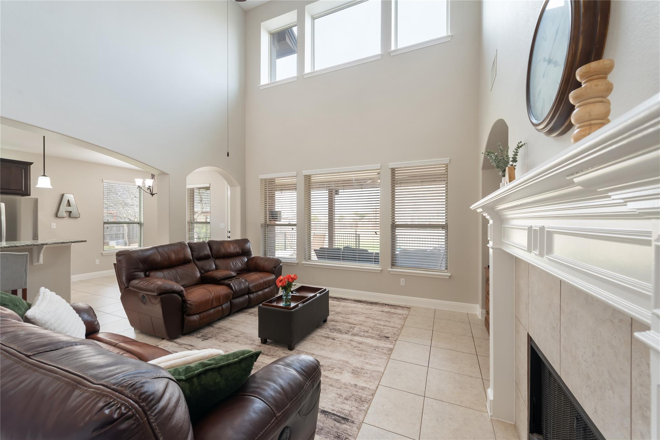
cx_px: 330
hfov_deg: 104.2
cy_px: 220
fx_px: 257
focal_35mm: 14
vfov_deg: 81.2
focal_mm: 14
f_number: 8
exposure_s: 1/4
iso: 400
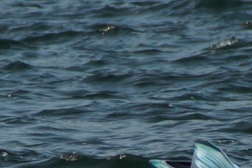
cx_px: 285
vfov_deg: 1.4
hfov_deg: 2.1
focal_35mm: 991
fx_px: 6936
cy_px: 134
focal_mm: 250
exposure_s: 1/400
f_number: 6.3
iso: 320
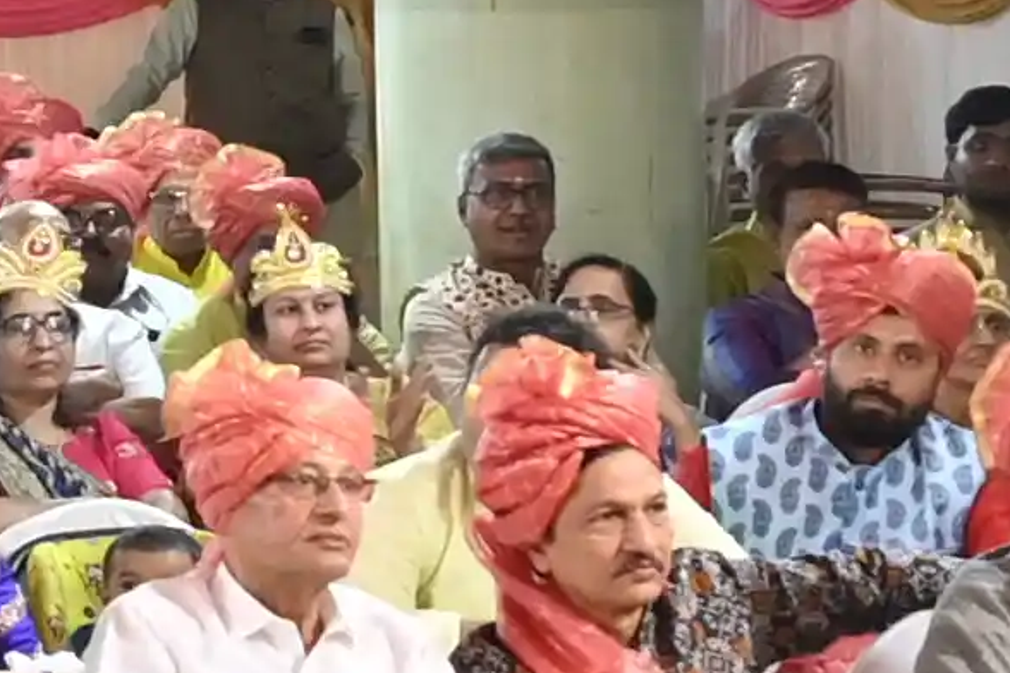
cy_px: 108
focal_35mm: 241
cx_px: -1462
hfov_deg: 7.9
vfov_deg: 5.7
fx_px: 6761
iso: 1250
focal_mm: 24
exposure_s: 1/60
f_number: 5
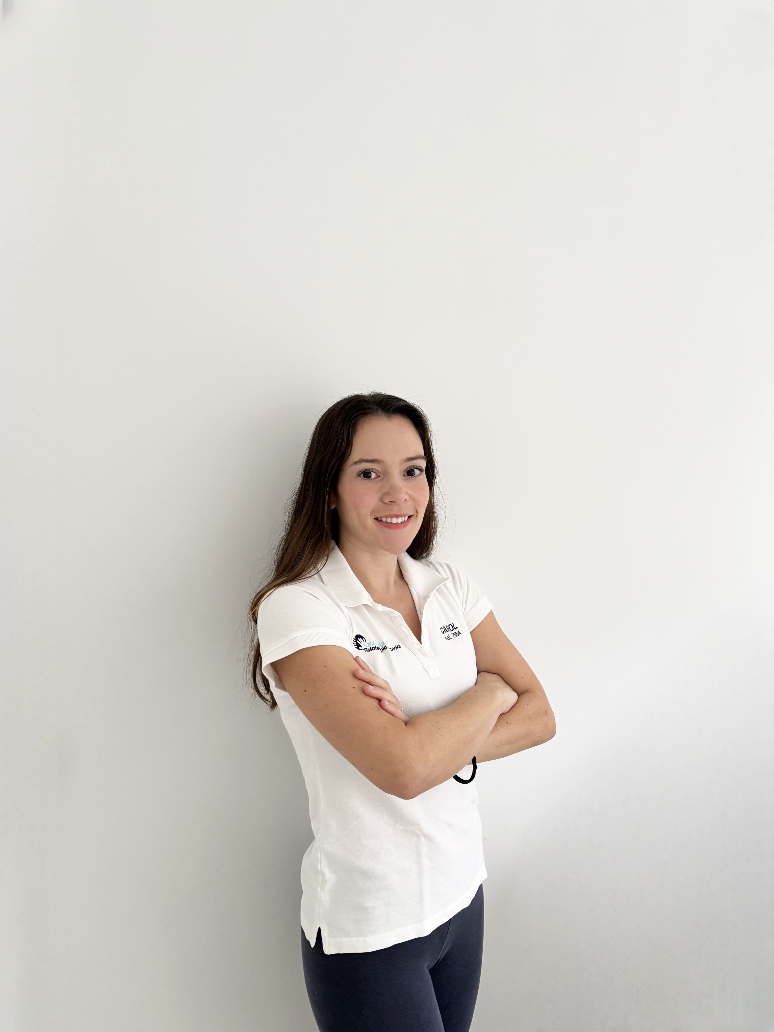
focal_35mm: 26
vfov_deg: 67.3
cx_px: 387
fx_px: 775
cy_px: 516
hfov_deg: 53.1
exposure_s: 1/50
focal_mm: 5.96
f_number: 1.6
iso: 200
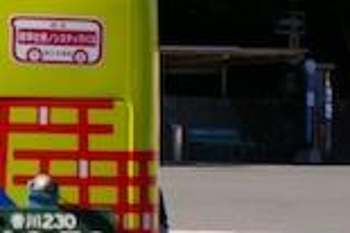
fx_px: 1583
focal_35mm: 163
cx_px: -210
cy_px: 87
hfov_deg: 11.9
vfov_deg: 8.4
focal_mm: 28
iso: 400
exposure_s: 1/3000
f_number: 4
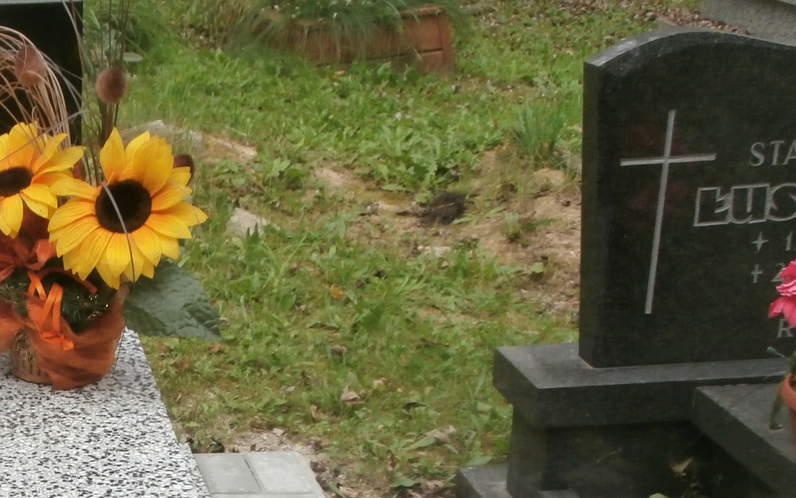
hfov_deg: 26.7
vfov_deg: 17.8
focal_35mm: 71
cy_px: 529
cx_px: -77
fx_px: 1540
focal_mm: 5.36
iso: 100
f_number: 3.5
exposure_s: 1/200
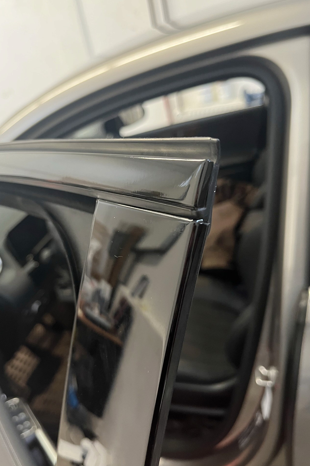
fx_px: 375
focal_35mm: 29
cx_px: 134
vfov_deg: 63.7
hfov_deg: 44.8
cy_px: 229
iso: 320
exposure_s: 1/50
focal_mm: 5.1
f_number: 1.6
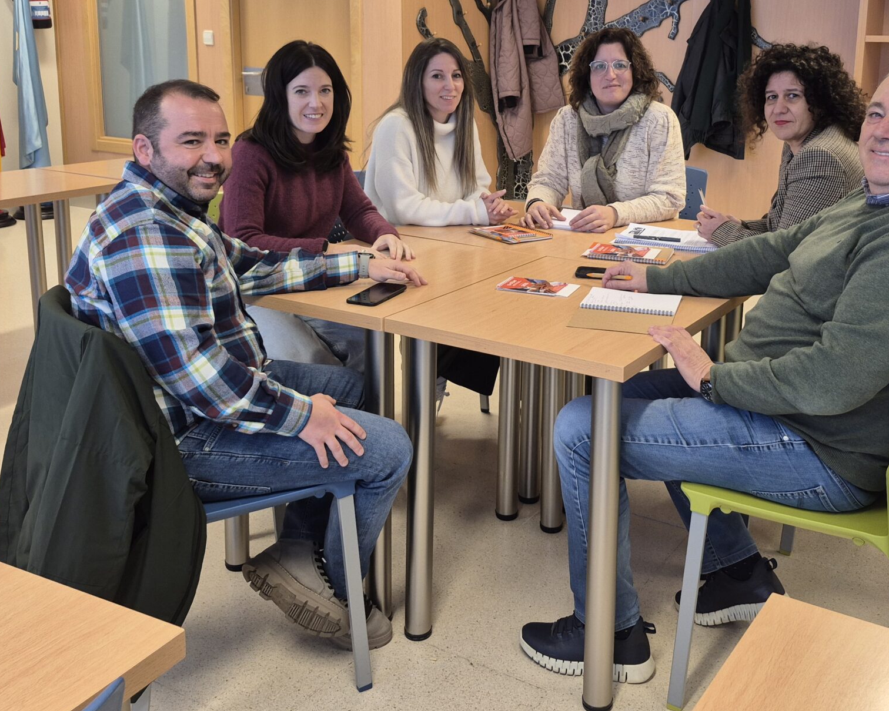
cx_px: 502
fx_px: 1000
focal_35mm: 38
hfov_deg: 47.8
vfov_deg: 38.5
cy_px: 207
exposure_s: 1/100
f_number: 1.8
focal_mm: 5.4
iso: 100
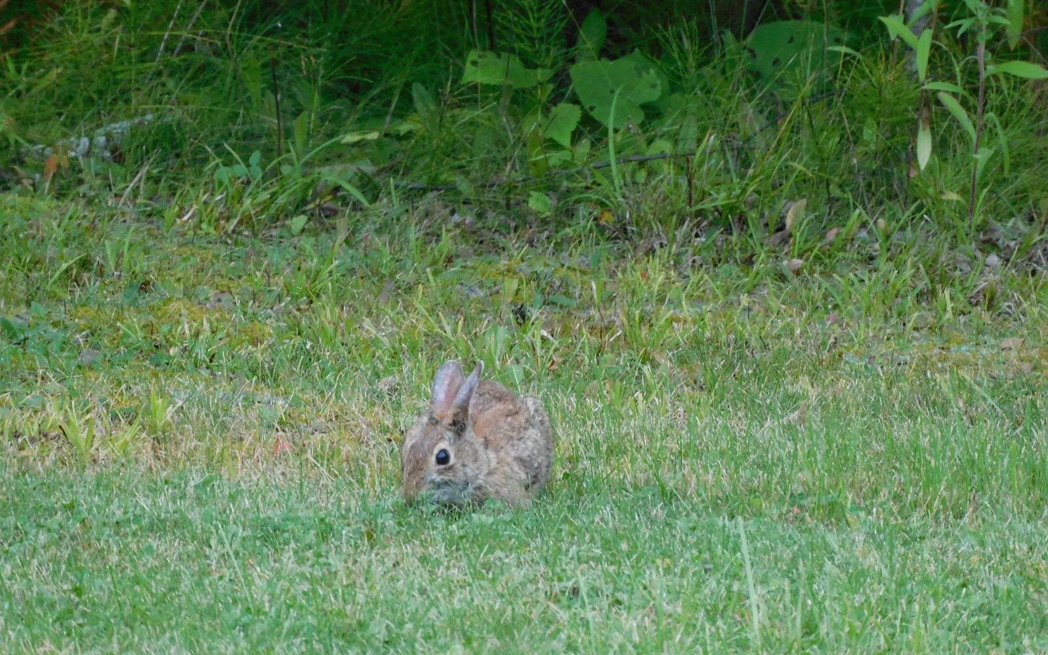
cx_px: 524
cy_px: 279
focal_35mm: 584
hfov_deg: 3.6
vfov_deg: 2.2
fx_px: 16679
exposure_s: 1/250
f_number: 5.6
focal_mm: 98.5
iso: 400
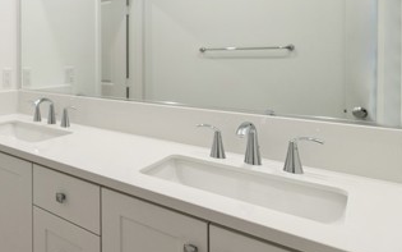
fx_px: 318
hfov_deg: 53.8
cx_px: 19
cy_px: 59
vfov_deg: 41.7
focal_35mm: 29
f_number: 3.2
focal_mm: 14
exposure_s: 1/250
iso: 400
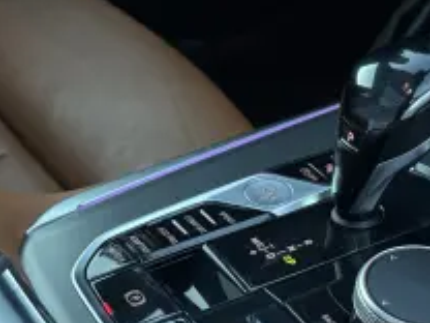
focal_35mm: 83
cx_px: 335
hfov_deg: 23.3
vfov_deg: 17.7
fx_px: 1031
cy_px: 211
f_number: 1.78
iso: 400
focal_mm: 6.76
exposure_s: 1/40
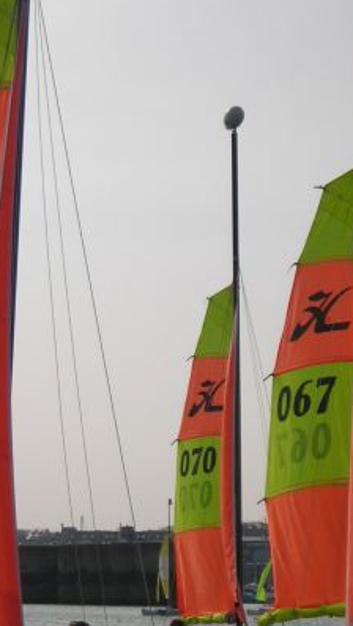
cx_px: 169
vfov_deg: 18.7
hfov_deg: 10.6
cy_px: 431
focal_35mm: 114
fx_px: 1896
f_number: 7.7
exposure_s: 1/315
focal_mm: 10.8
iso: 50
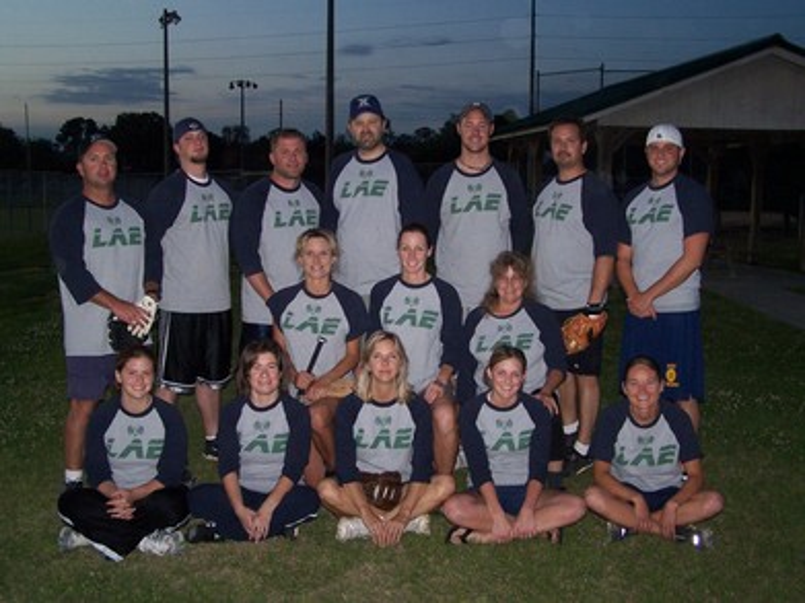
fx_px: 1000
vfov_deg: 33.6
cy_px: 302
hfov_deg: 43.9
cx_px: 402
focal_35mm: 43
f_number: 2.9
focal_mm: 7.1
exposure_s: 1/60
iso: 140
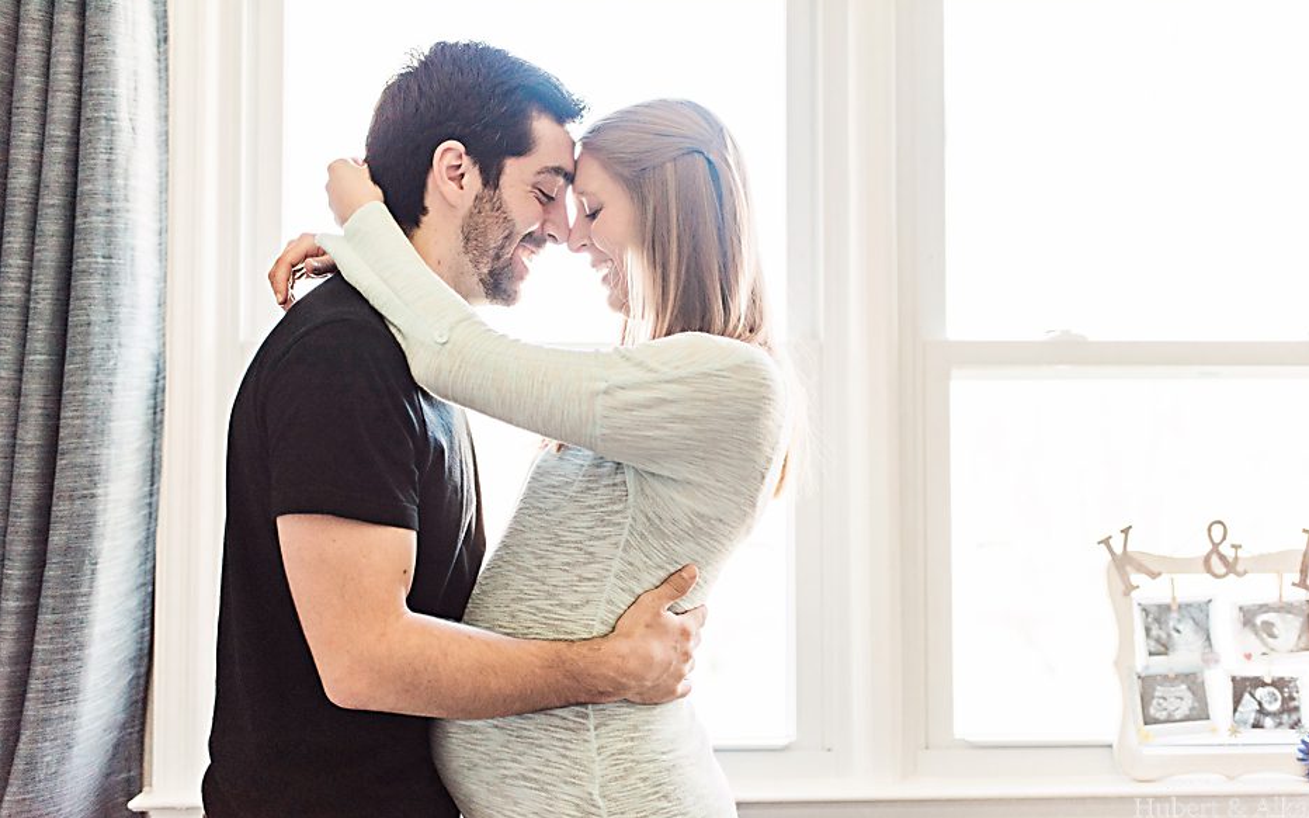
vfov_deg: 35.3
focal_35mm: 36
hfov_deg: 54.0
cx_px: 659
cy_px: 407
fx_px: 1284
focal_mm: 35
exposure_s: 1/500
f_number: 1.8
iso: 500
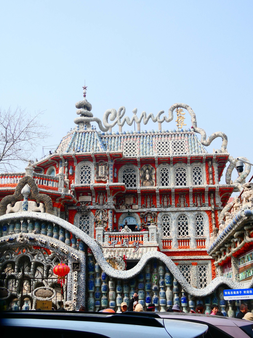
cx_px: 126
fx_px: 458
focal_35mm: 47
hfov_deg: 30.9
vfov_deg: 40.4
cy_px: 169
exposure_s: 1/640
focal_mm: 8.4
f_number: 4
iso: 80
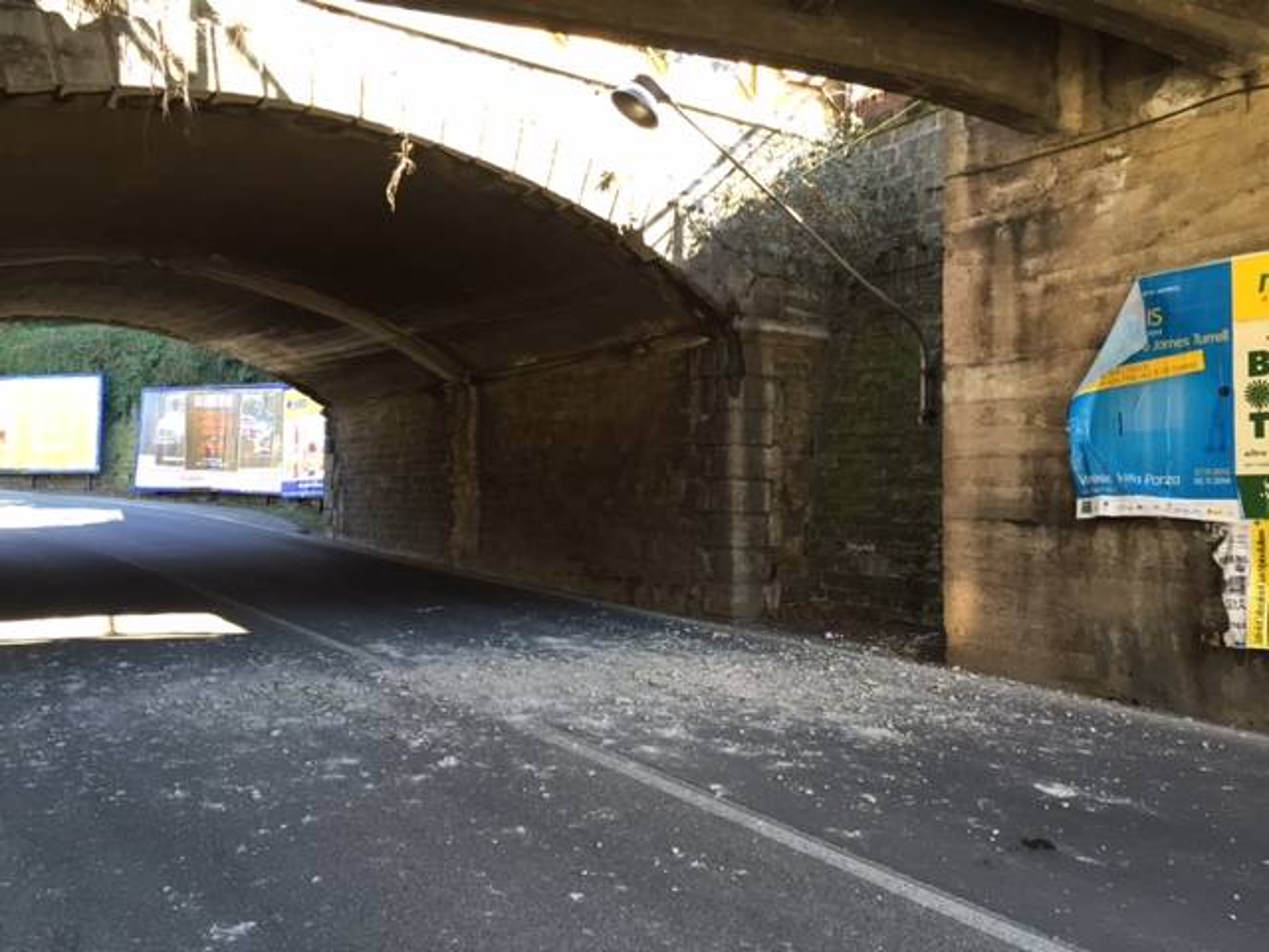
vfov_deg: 48.2
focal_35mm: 29
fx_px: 1063
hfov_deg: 61.7
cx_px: 634
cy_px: 476
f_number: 2.2
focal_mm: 4.15
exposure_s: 1/40
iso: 40
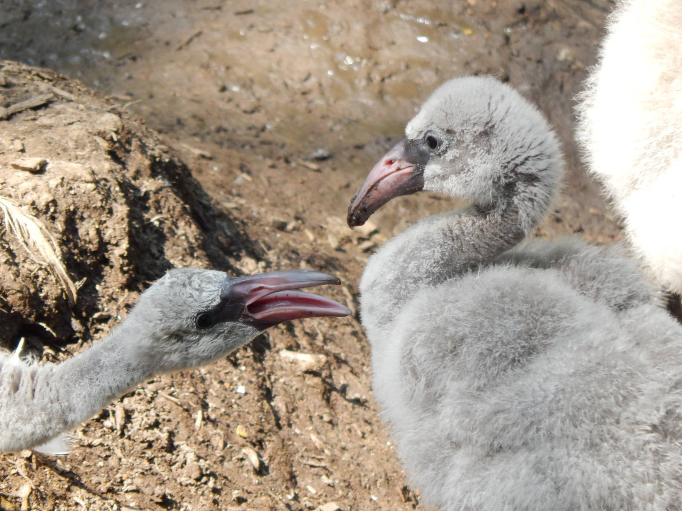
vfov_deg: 2.2
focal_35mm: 675
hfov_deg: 2.9
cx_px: 341
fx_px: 13299
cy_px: 256
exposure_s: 1/250
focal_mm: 120
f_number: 5.8
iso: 360
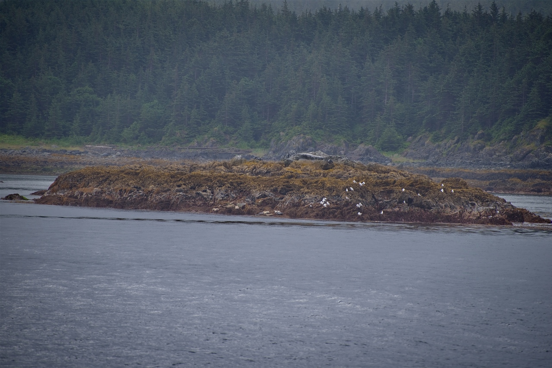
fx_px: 4601
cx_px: 276
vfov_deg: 4.6
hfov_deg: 6.9
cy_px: 184
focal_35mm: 300
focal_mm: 300
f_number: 5.6
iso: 200
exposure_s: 1/640
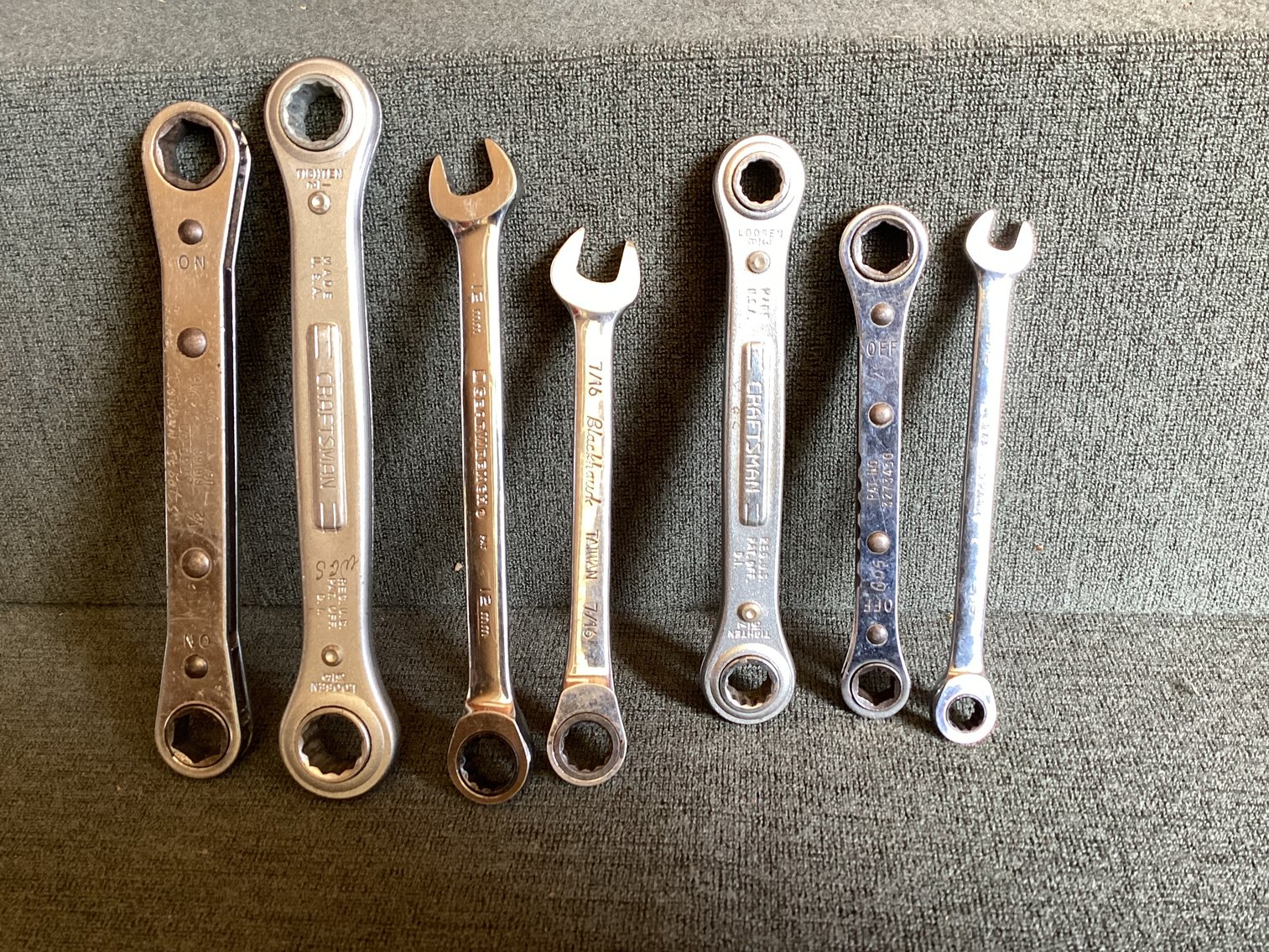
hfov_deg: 58.3
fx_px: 1137
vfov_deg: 45.4
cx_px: 634
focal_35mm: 31
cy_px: 476
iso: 80
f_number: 2.4
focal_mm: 3.3
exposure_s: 1/50
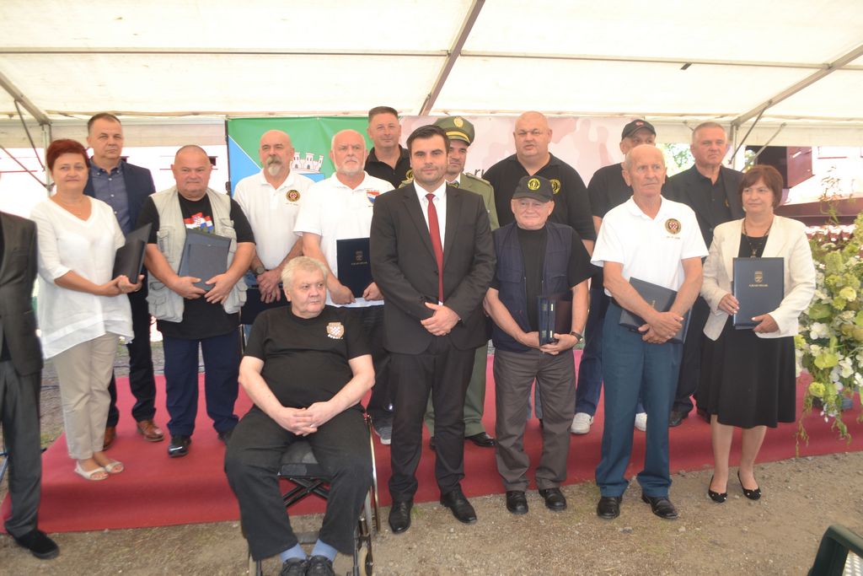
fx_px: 647
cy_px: 288
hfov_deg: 67.4
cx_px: 432
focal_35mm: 27
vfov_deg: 47.9
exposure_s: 1/125
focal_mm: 18
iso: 220
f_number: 4
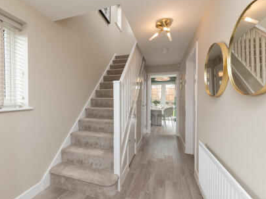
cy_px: 100
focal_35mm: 17
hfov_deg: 90.4
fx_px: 131
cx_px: 113
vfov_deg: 74.7
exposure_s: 1/5
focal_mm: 15
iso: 200
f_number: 14
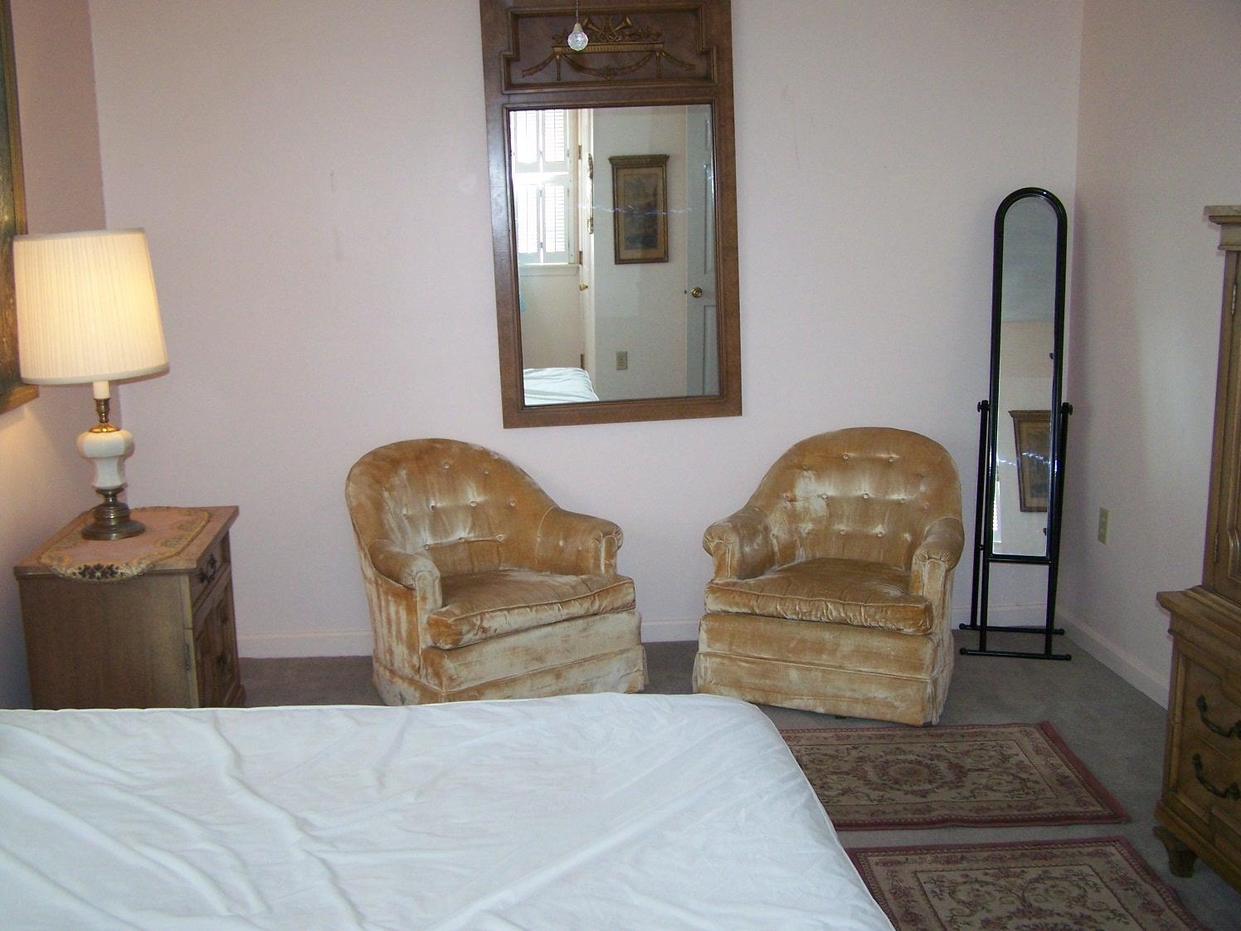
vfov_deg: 37.7
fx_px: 1362
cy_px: 466
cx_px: 620
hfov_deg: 49.0
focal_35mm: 38
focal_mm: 6.3
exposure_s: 1/60
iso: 160
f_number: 2.8
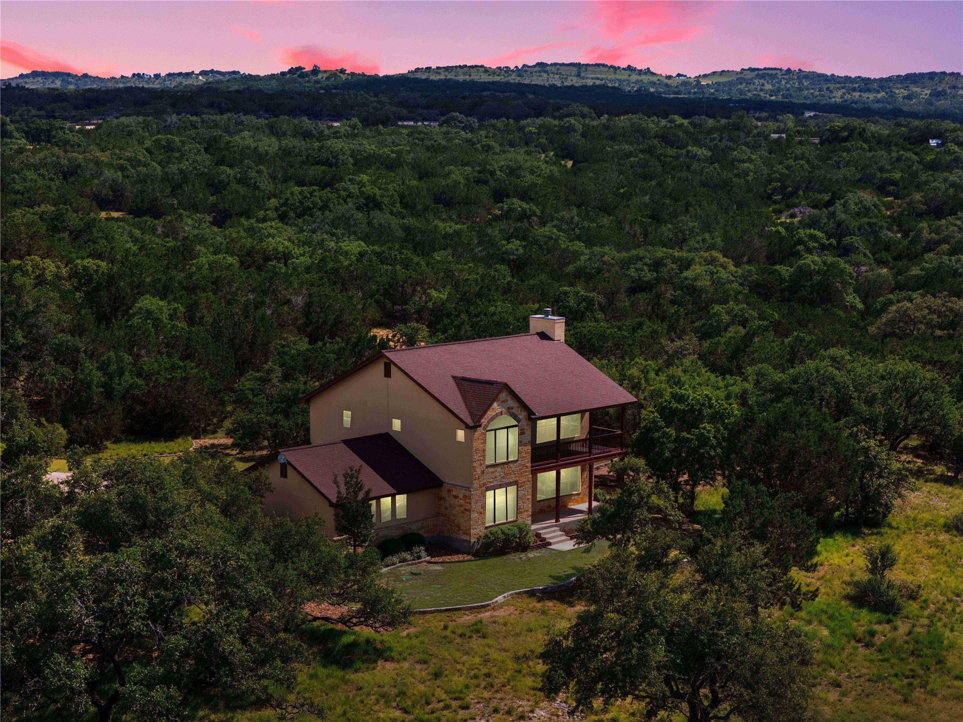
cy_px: 361
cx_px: 482
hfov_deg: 27.8
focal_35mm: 70
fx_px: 1947
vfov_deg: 21.0
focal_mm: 19.35
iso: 140
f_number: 2.8
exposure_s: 1/1250
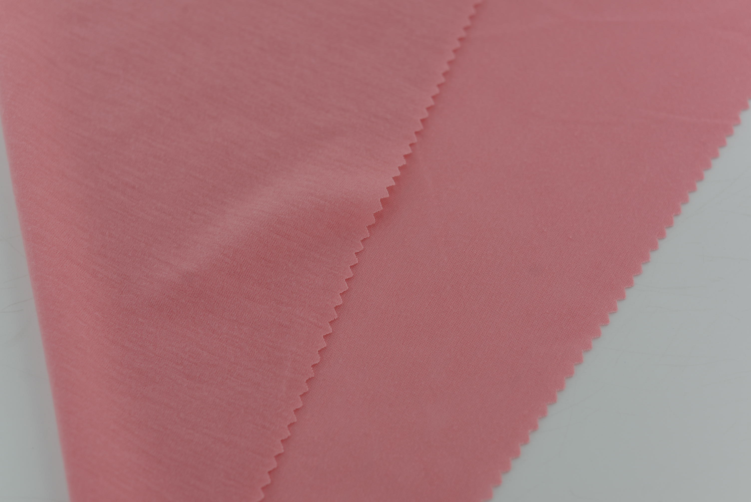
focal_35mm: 50
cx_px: 376
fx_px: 1043
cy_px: 251
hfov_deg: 39.6
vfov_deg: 27.0
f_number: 3.5
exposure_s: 1/320
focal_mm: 50
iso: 100
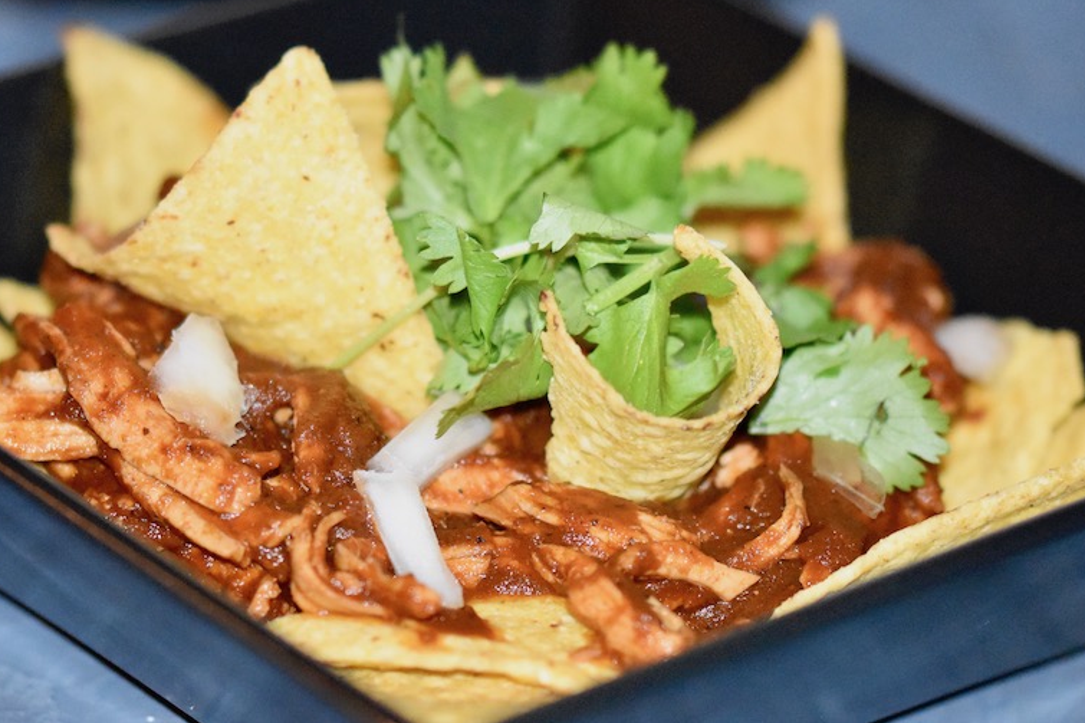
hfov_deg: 9.6
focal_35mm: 214
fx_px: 6438
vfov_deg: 6.4
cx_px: 509
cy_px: 340
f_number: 3.2
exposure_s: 1/60
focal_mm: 105
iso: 5600
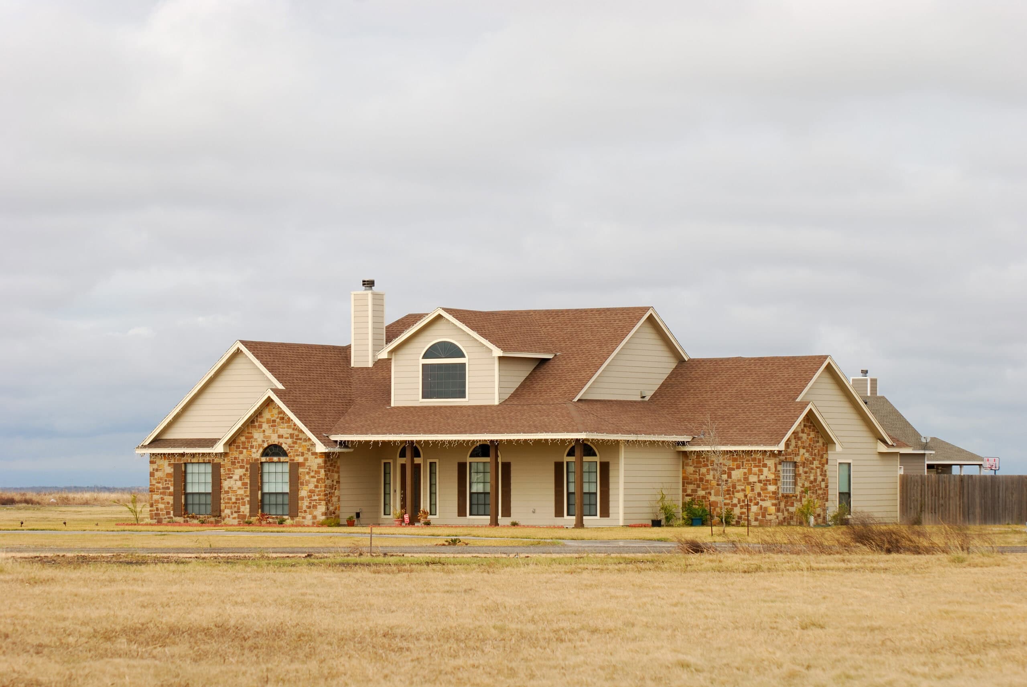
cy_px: 344
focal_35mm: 138
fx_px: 3942
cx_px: 514
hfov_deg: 14.8
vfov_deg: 10.0
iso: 100
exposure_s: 1/200
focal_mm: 92
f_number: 7.1
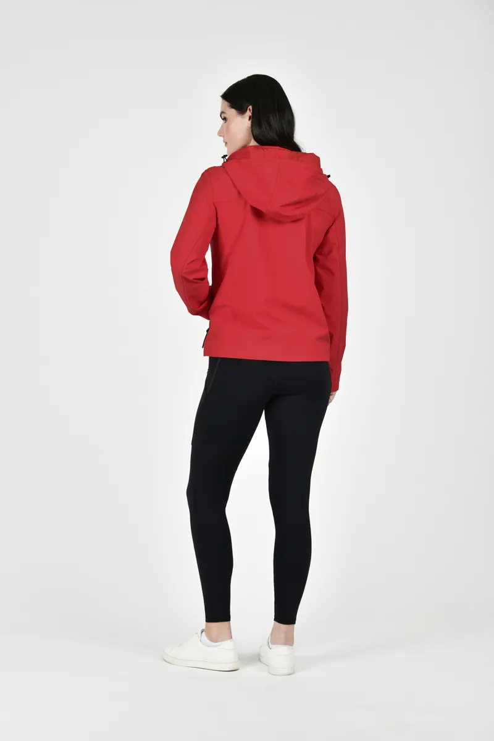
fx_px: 1441
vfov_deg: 28.8
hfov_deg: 19.5
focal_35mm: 70
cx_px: 247
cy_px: 370
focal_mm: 70
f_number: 5.6
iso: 200
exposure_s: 1/200
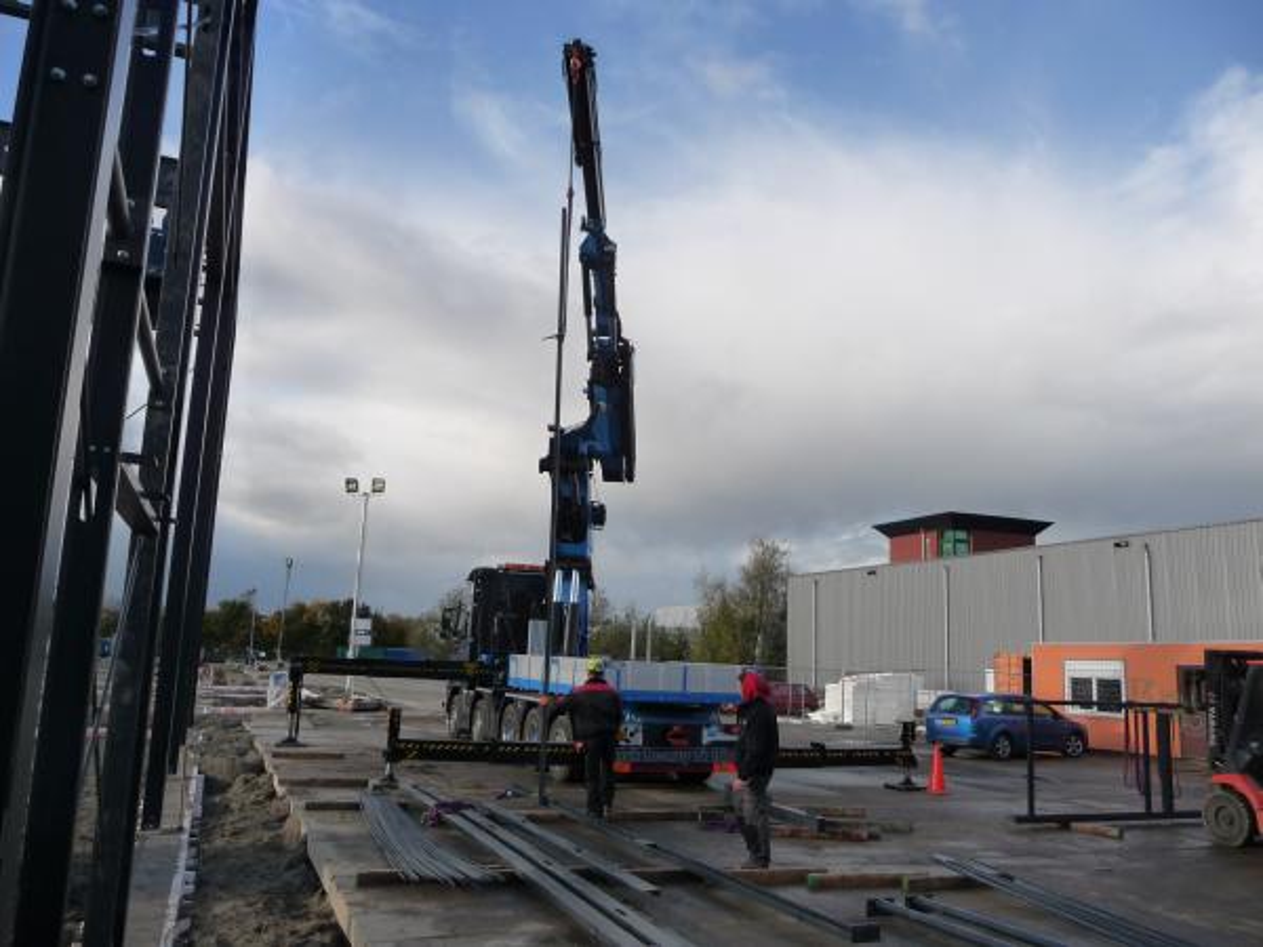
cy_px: 474
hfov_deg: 63.4
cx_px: 632
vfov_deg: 49.7
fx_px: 1022
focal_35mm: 28
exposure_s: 1/1000
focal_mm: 4.7
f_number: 3.3
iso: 160
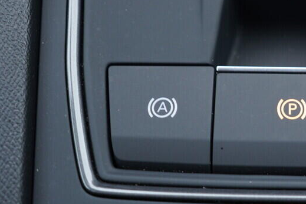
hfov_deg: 27.3
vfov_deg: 19.2
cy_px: 112
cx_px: 281
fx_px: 603
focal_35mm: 71
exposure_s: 1/40
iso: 200
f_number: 2.8
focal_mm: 24
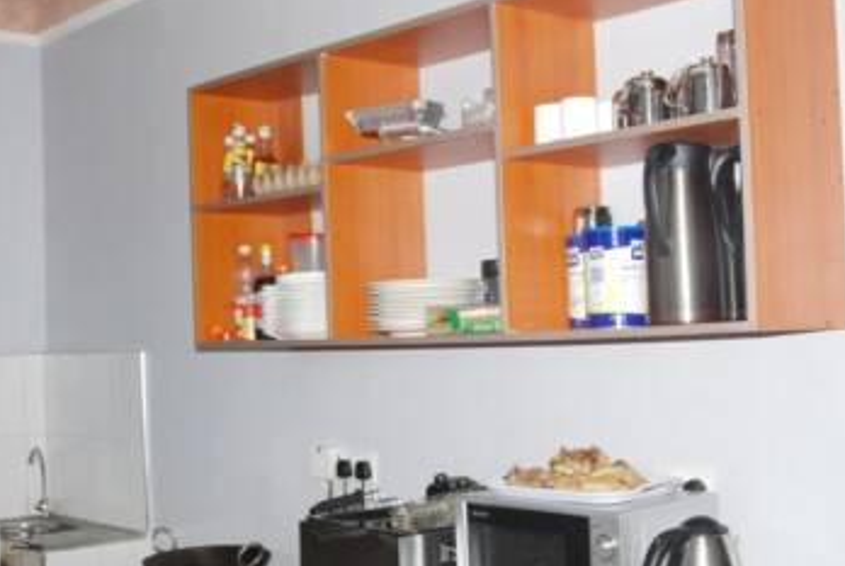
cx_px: 456
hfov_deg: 36.8
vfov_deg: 25.1
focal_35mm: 54
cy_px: 355
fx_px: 1269
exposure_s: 1/125
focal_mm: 28
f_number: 3.3
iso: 1600
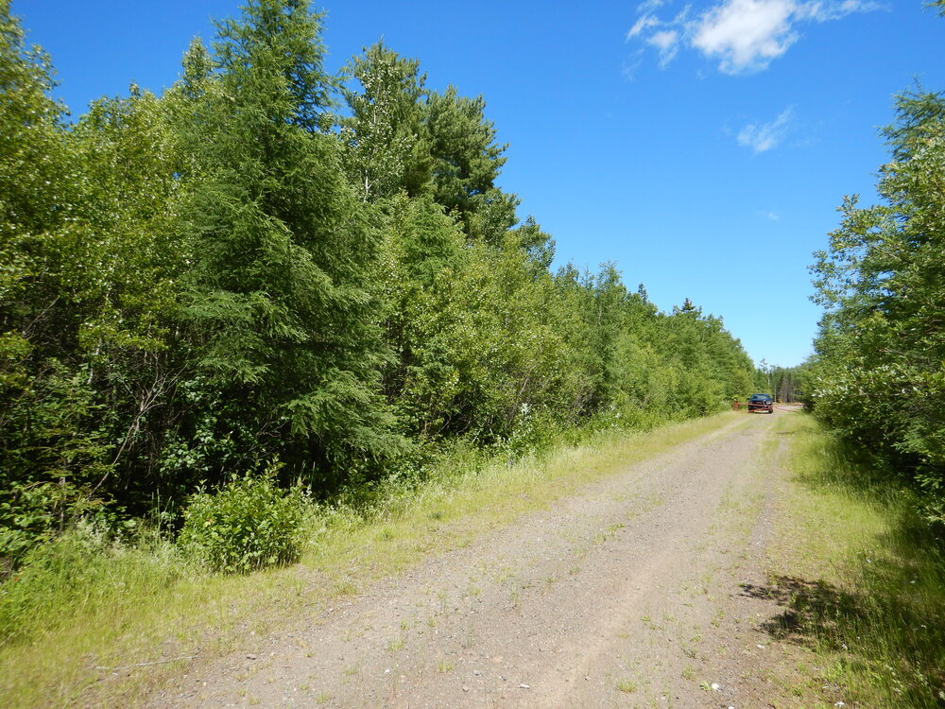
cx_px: 472
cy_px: 354
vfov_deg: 56.8
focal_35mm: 24
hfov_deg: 71.6
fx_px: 655
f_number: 2.8
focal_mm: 4.3
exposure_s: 1/1500
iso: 125
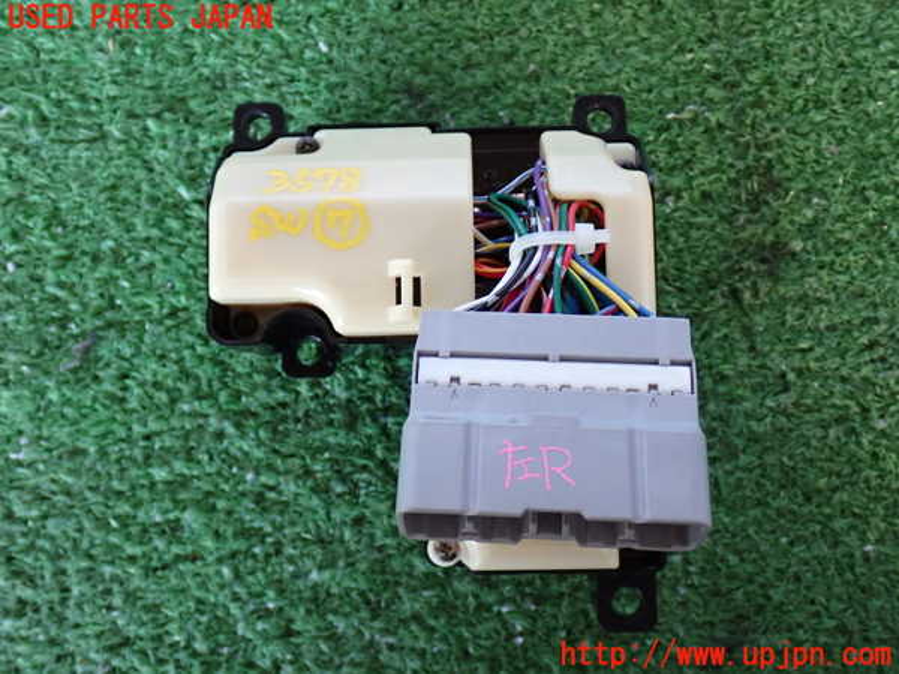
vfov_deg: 35.1
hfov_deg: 45.8
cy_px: 337
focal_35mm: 41
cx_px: 450
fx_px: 1065
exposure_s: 1/40
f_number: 2.8
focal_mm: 7.31
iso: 640
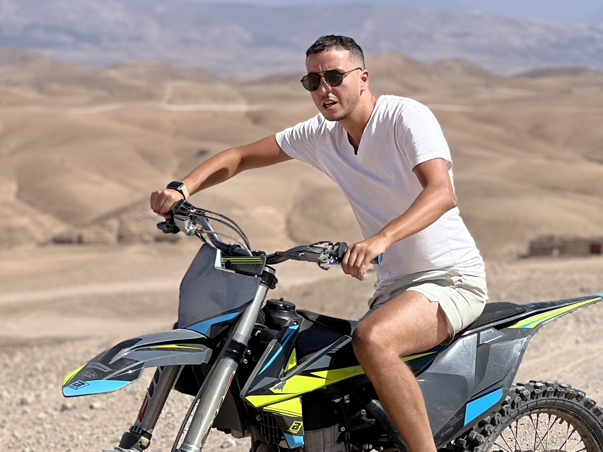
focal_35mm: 150
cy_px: 319
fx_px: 2613
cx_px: 299
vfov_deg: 9.9
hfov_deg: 13.2
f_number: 2.8
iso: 32
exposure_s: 1/1064
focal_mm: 9
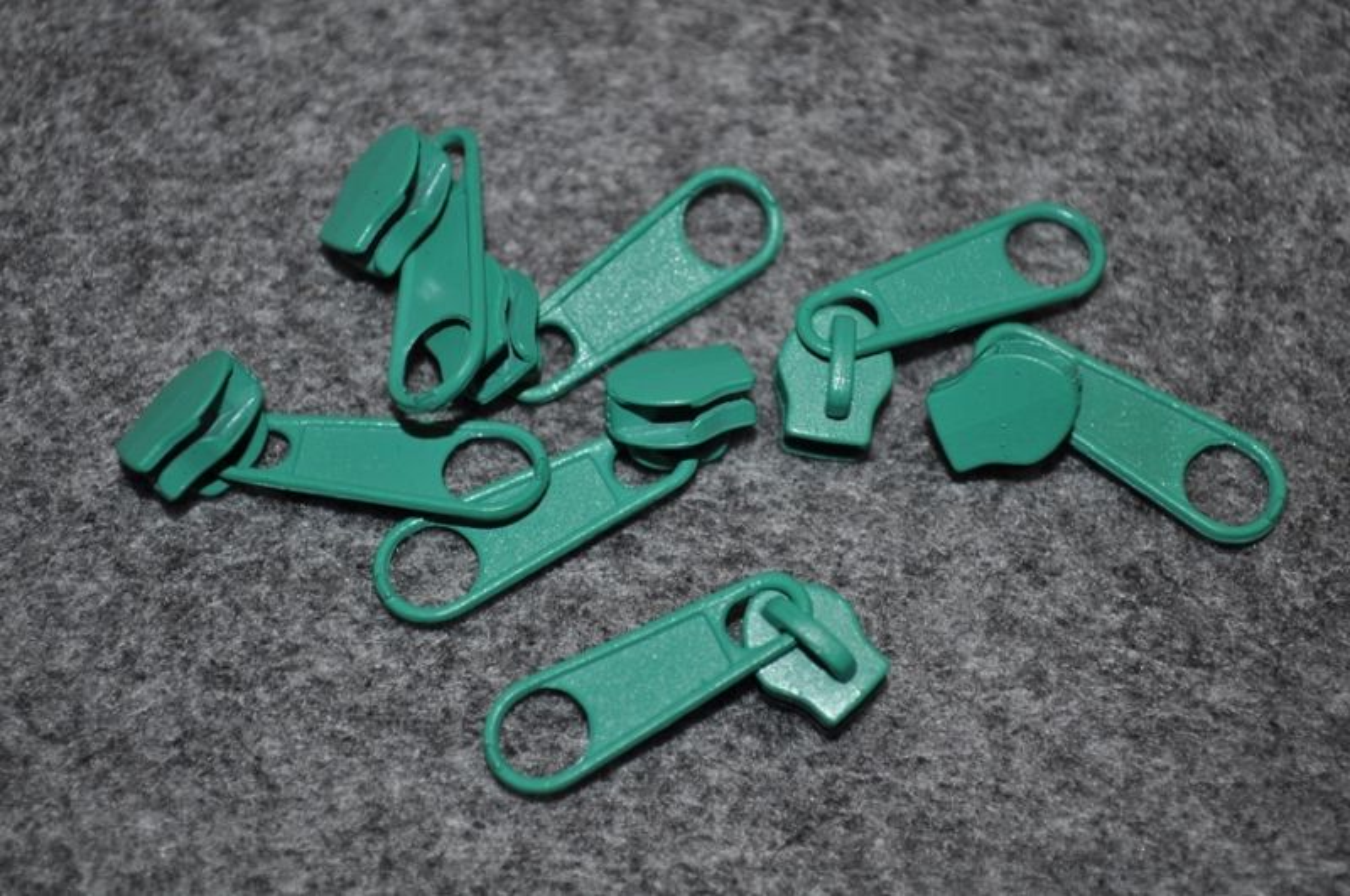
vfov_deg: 18.1
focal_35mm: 75
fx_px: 2808
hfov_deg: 27.0
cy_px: 448
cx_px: 675
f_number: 5.6
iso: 200
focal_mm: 50
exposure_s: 1/60
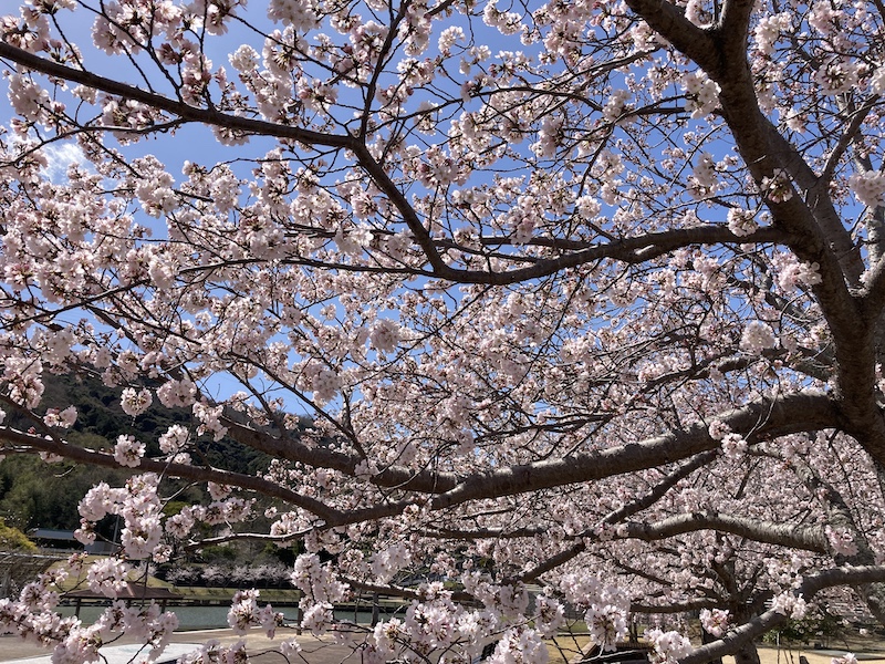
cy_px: 332
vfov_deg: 49.7
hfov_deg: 63.4
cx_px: 442
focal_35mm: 28
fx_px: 716
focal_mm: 3.99
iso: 20
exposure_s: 1/2404
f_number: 1.8
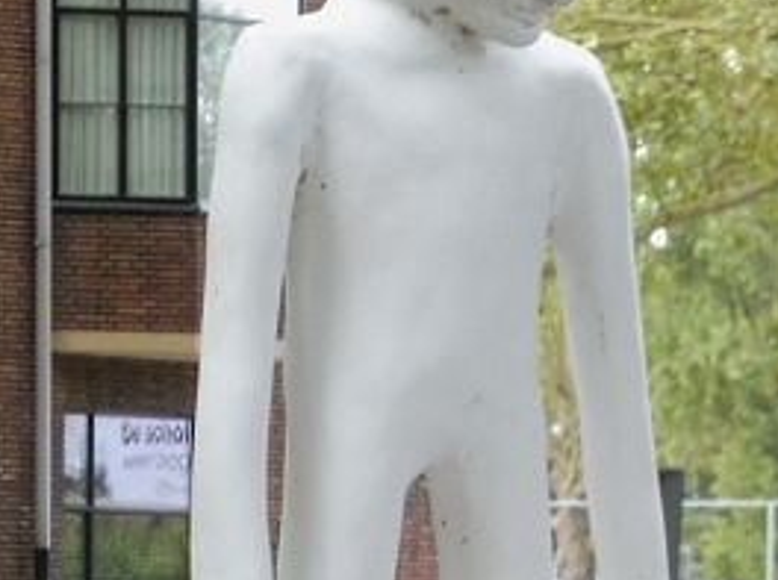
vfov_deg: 3.8
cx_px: 934
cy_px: 442
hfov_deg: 5.0
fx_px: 8862
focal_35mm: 395
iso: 250
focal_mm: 18.2
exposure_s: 1/60
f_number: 5.3
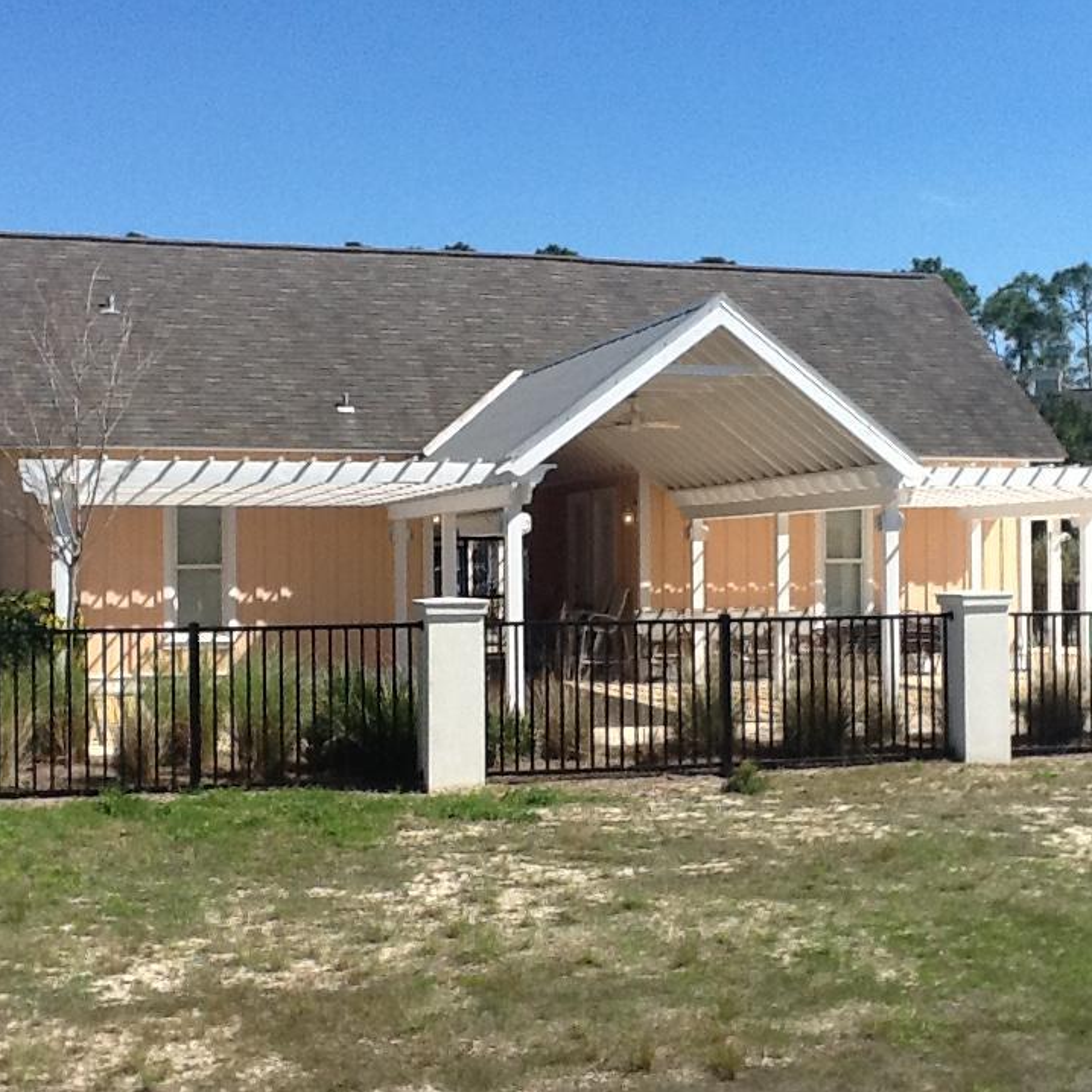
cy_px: 546
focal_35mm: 52
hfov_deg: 32.8
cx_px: 607
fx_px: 1856
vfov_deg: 32.8
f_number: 2.4
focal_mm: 2.03
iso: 40
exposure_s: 1/1575
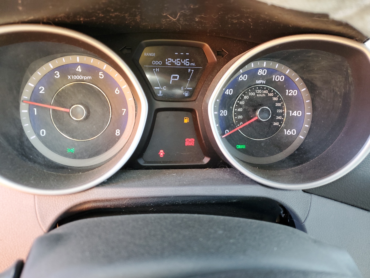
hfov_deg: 67.3
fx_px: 278
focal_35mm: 26
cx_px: 185
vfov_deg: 53.1
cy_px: 139
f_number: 1.5
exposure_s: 1/60.2
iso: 116
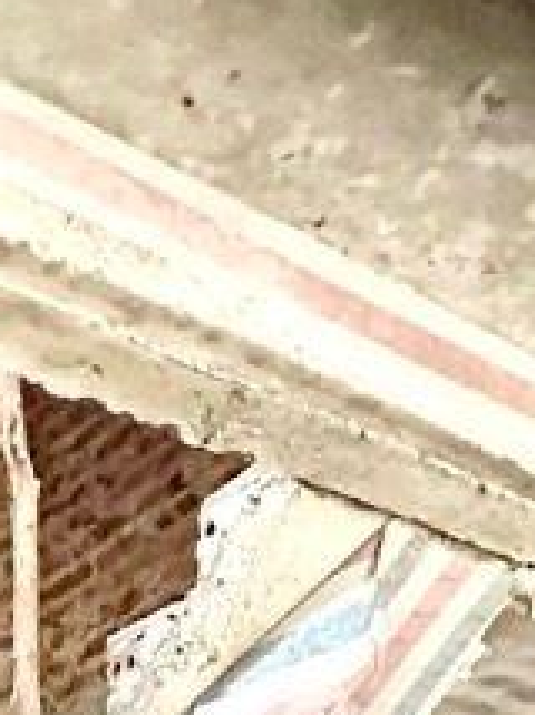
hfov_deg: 19.6
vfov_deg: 19.6
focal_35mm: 67
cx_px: -214
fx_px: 1383
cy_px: 1353
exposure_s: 1/40
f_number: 2.2
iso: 1250
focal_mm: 2.22
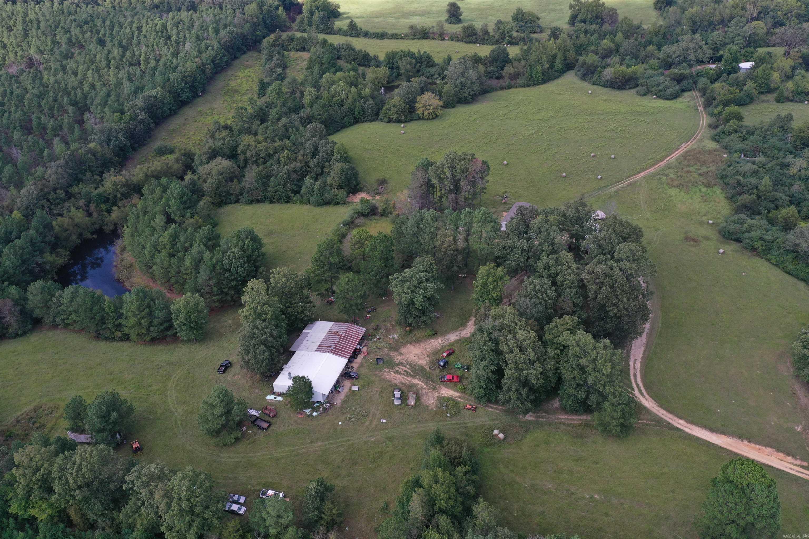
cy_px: 270
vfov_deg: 46.4
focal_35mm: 28
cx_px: 404
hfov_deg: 65.5
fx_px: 629
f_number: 5
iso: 100
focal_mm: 10.26
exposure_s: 1/200
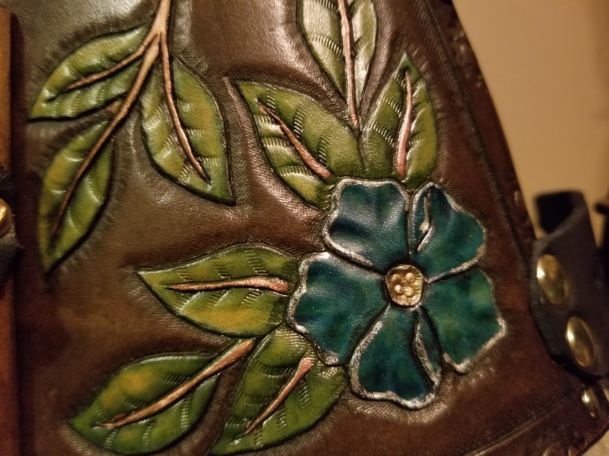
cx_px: 304
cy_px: 228
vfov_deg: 53.1
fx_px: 457
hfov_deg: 67.3
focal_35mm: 26
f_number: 1.7
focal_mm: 4.25
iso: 800
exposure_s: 1/10
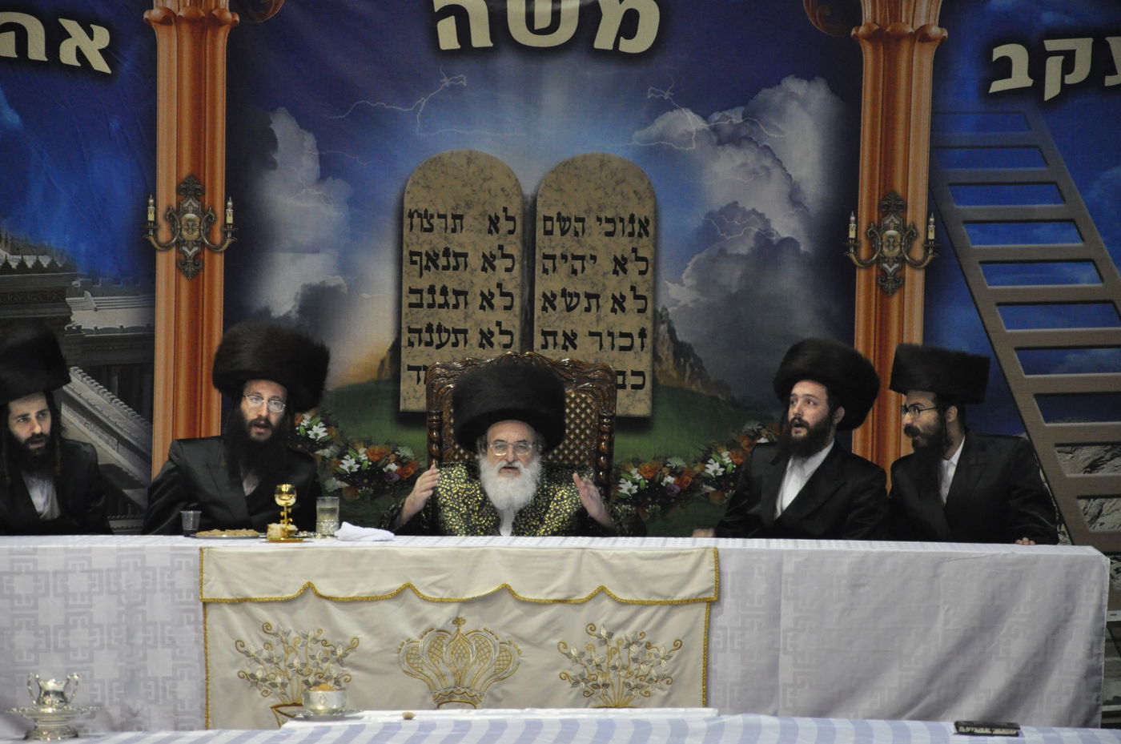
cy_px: 372
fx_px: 4897
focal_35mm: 158
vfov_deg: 8.7
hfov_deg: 13.1
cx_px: 560
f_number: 5.6
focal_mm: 105
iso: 1600
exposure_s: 1/80
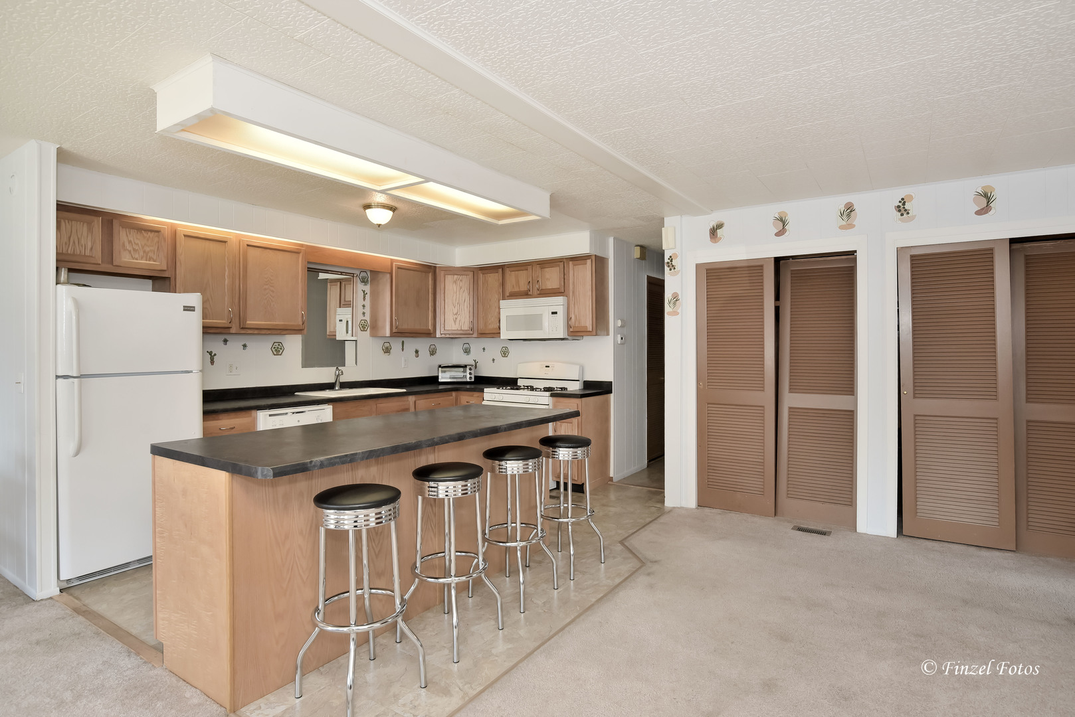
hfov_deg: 90.0
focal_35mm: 18
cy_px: 358
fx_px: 538
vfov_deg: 67.4
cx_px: 538
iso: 400
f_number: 7.1
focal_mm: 18
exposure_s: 1/50
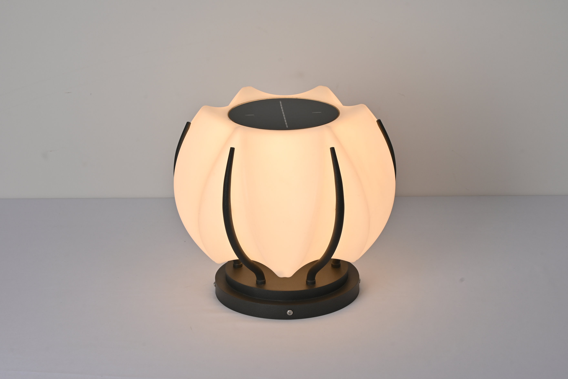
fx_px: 1586
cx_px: 284
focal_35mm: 100
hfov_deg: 20.3
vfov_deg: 13.6
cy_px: 190
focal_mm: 67
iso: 100
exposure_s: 1
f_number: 16
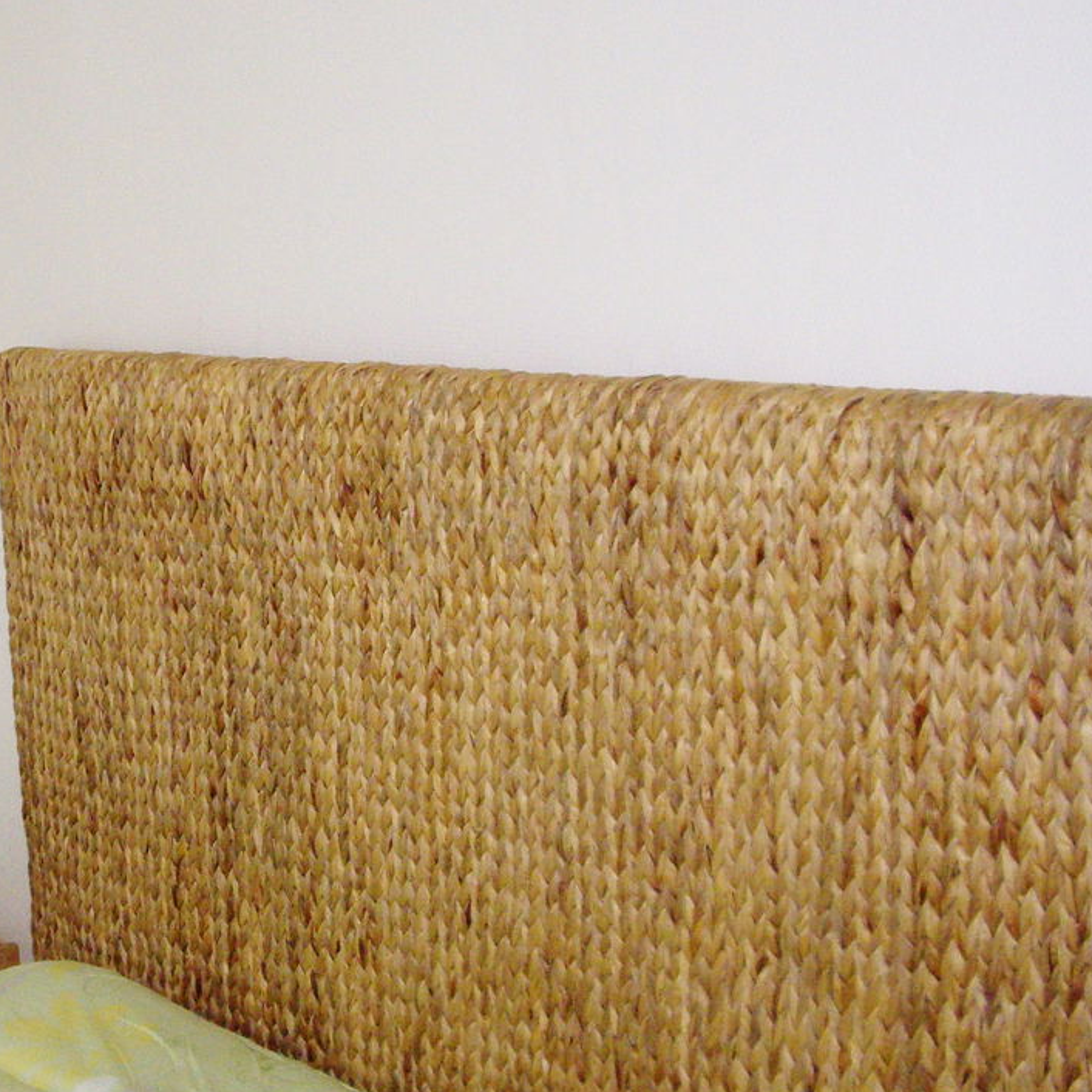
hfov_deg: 22.1
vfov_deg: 22.8
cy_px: 579
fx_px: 2712
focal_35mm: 76
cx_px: 60
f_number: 2.8
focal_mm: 7.9
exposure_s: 1/40
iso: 400
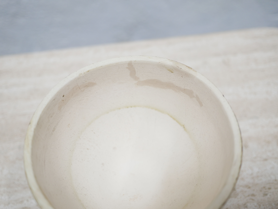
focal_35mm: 40
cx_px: 139
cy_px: 104
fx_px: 321
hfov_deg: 46.8
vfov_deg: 36.0
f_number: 1.7
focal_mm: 20
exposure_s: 1/60
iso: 250
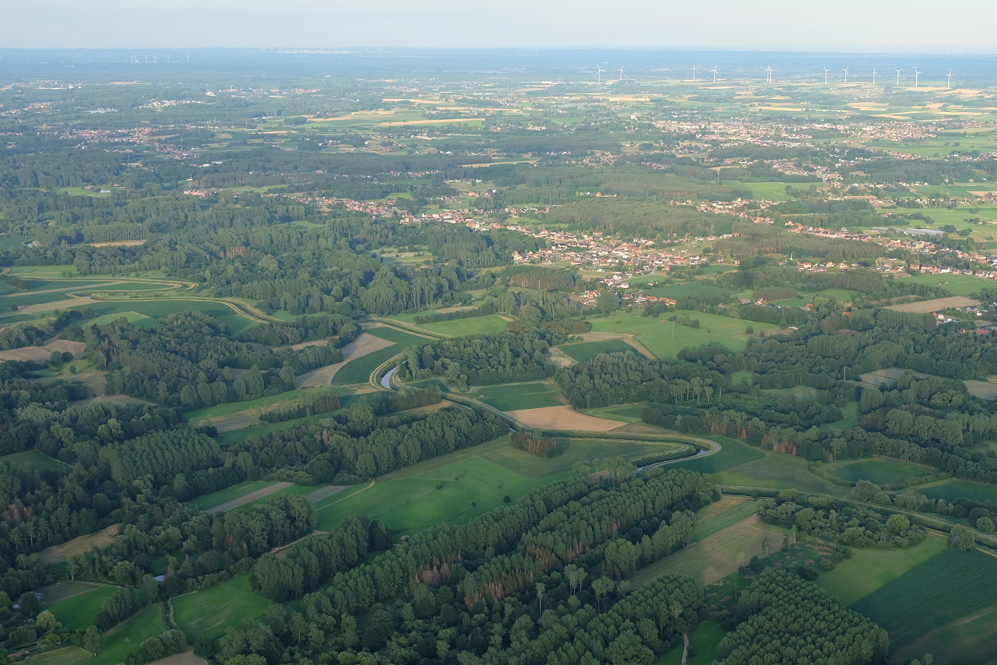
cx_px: 635
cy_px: 424
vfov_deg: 25.0
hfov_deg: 36.6
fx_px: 1495
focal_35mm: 54
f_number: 8
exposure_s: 1/160
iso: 400
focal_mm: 28.2
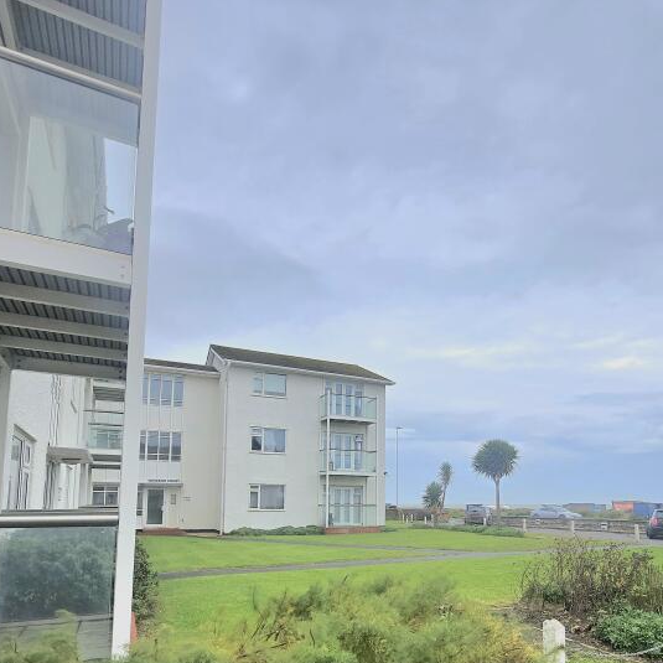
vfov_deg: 67.3
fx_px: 477
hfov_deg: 69.2
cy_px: 454
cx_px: 385
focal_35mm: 22
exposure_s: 1/312
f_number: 2.2
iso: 25
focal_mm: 1.7
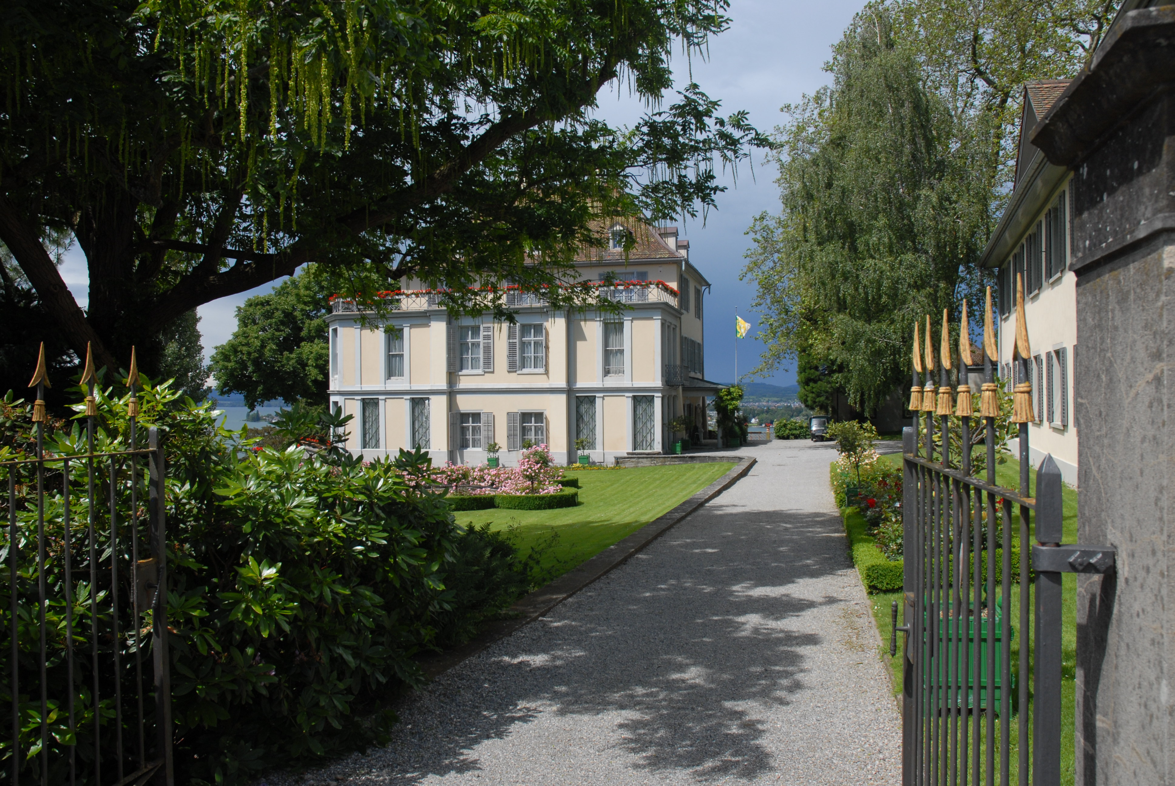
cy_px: 393
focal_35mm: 27
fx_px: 882
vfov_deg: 48.0
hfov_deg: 67.3
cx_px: 588
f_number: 9
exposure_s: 1/320
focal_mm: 18
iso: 250
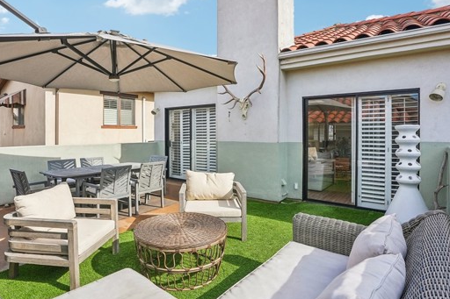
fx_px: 250
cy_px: 141
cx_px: 197
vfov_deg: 61.9
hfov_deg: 83.6
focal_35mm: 20
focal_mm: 16
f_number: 8
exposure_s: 1/400
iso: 400
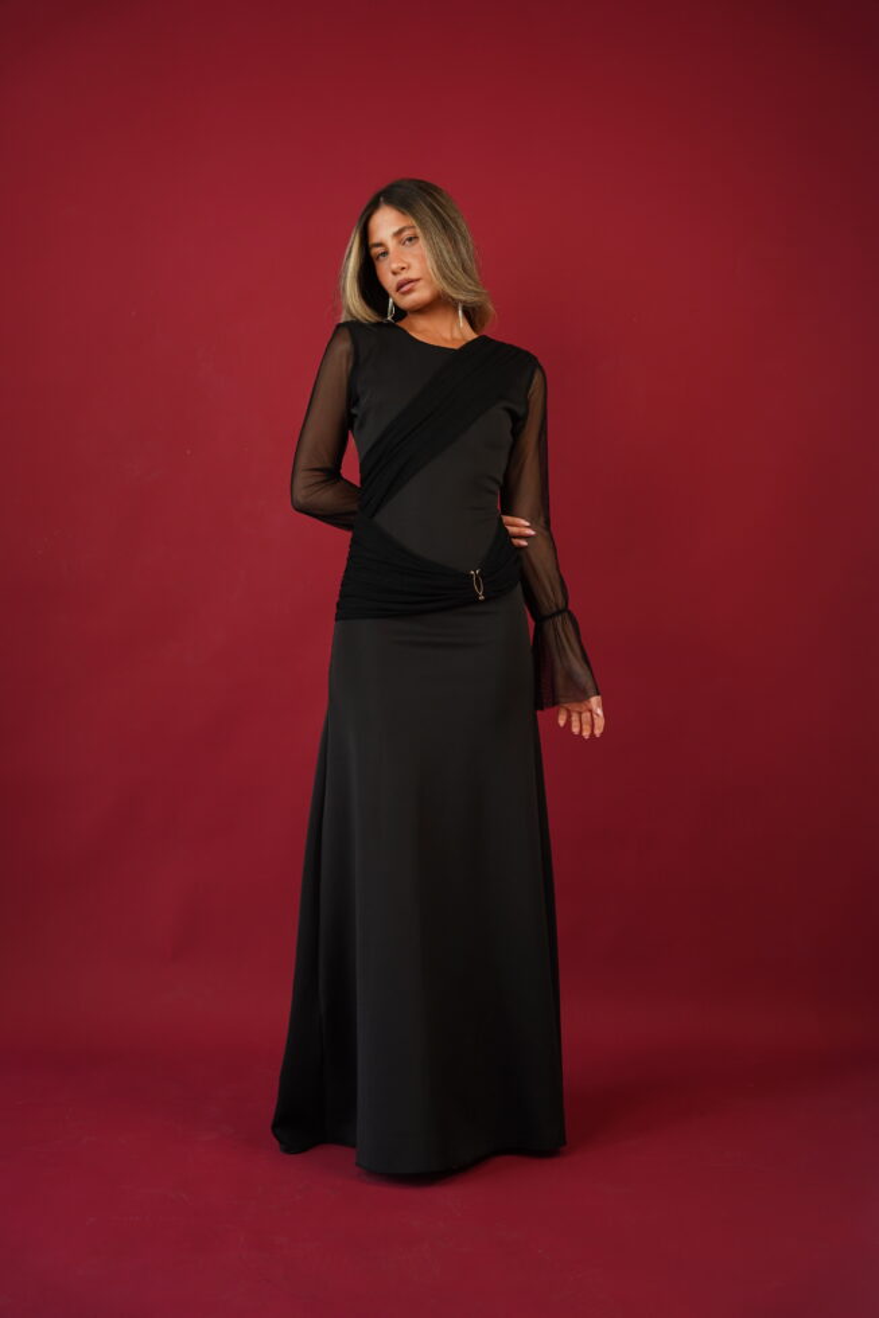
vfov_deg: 49.0
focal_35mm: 40
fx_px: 1447
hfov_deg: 33.8
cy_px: 659
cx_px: 440
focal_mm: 39.5
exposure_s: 1/320
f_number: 3.5
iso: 640
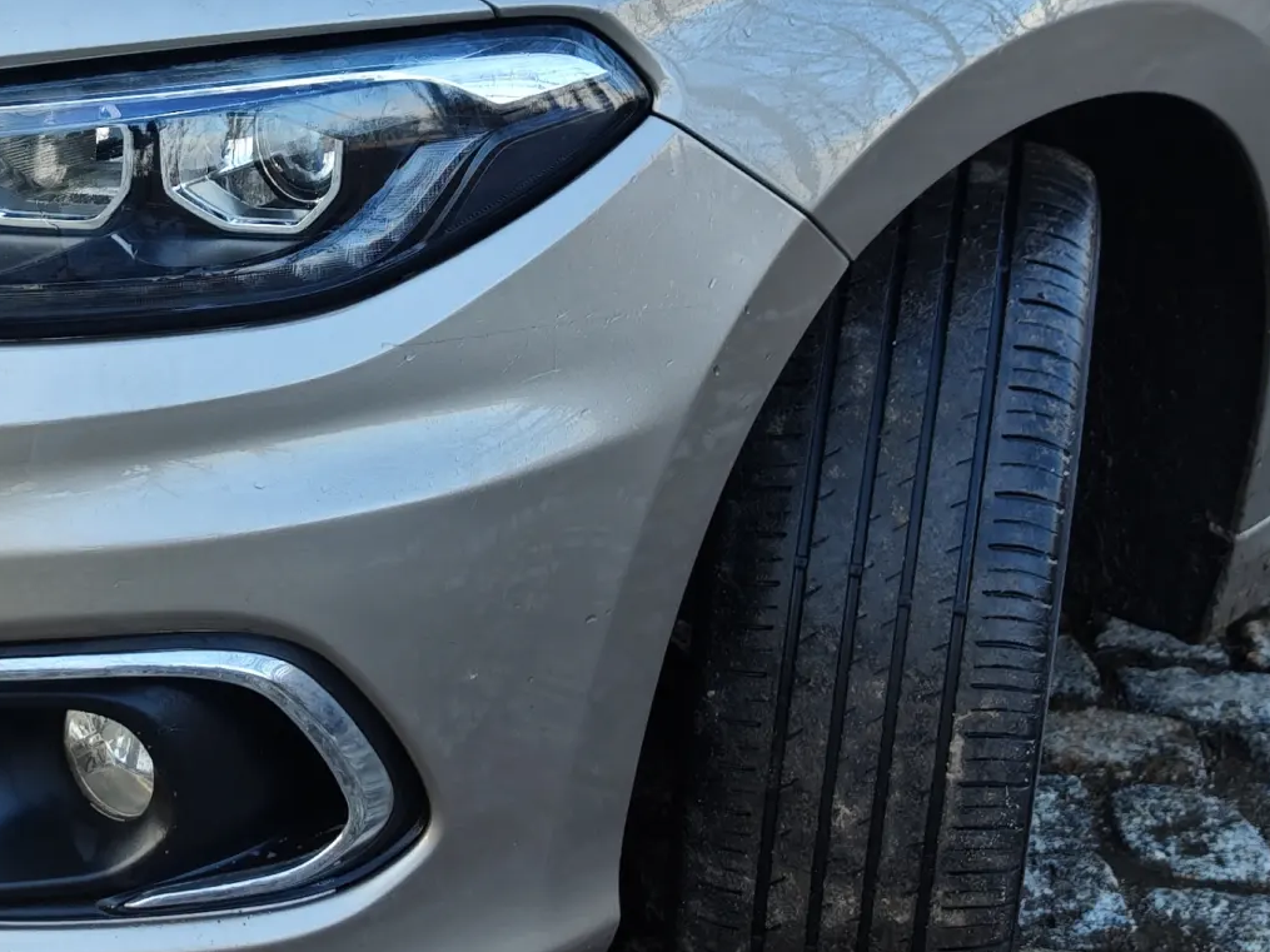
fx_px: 3632
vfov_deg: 14.8
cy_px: 84
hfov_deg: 19.7
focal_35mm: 99
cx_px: 348
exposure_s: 1/100
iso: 64
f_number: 2
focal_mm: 8.72
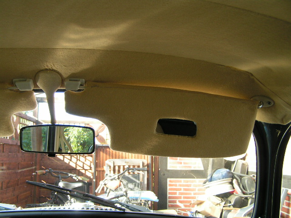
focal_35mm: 38
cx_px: 146
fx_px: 319
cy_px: 109
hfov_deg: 49.0
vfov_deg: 37.7
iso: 50
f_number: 2.8
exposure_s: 1/50
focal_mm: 6.3
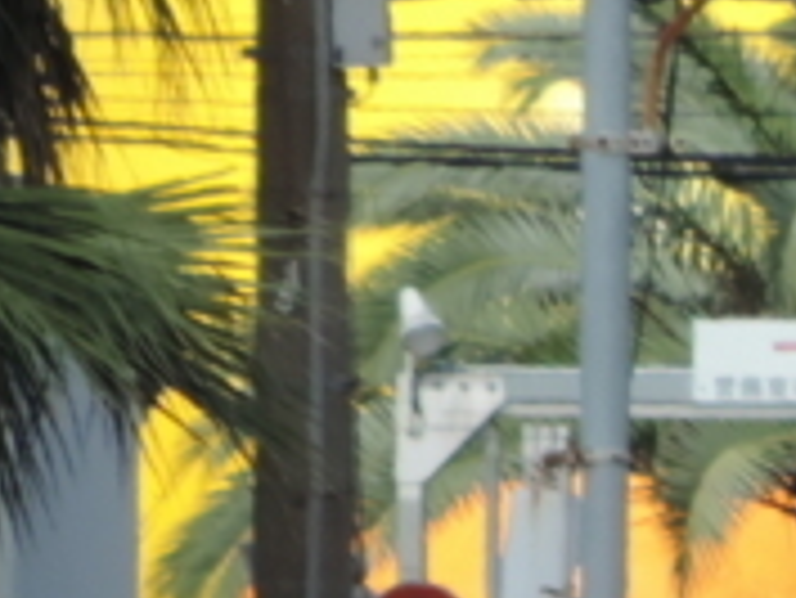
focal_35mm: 4524
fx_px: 104101
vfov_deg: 0.3
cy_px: 701
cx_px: 940
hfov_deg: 0.4
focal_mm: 180
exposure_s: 1/500
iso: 140
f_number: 5.9
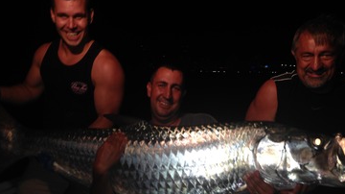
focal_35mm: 40
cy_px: 123
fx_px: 366
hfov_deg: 50.5
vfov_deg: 29.5
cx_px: 166
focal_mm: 4.12
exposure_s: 1/17
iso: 50
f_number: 2.4
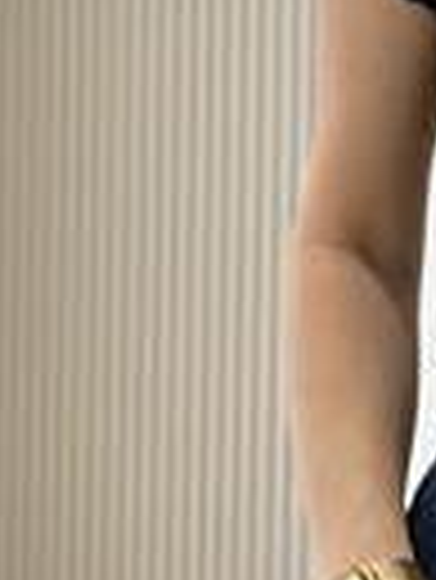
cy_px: 169
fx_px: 3320
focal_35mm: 198
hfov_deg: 7.3
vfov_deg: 10.0
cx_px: 742
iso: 64
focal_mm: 6.76
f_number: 1.78
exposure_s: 1/184
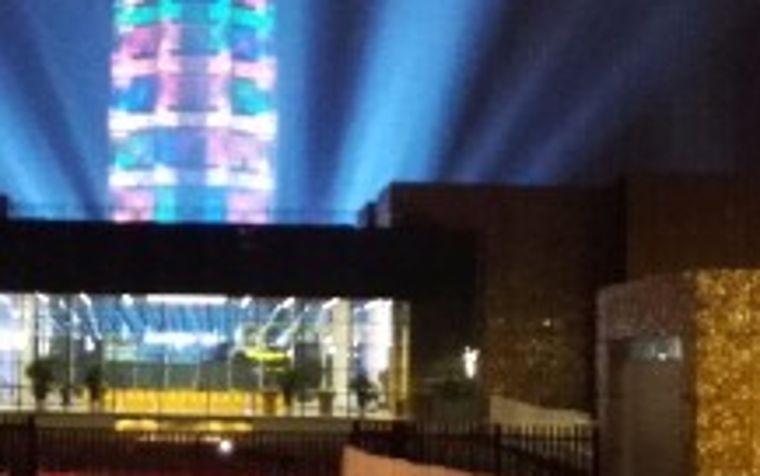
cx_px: 214
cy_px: 229
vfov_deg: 13.2
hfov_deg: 20.9
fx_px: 2052
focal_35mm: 99
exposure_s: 1/16.7
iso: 800
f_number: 2
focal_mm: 3.8
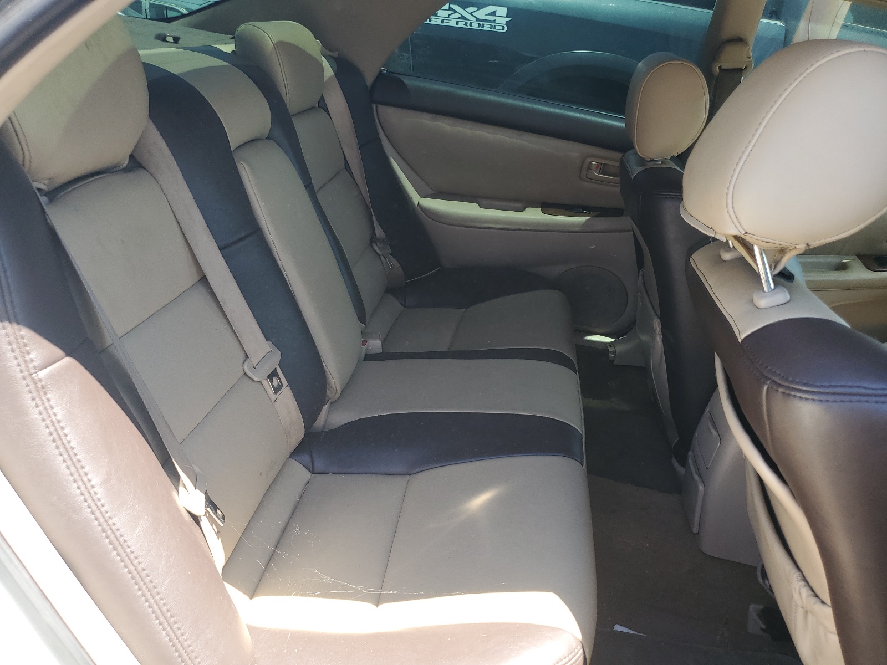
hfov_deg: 67.3
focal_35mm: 26
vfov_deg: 53.1
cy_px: 332
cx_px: 444
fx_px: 666
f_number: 1.5
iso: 50
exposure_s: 1/250
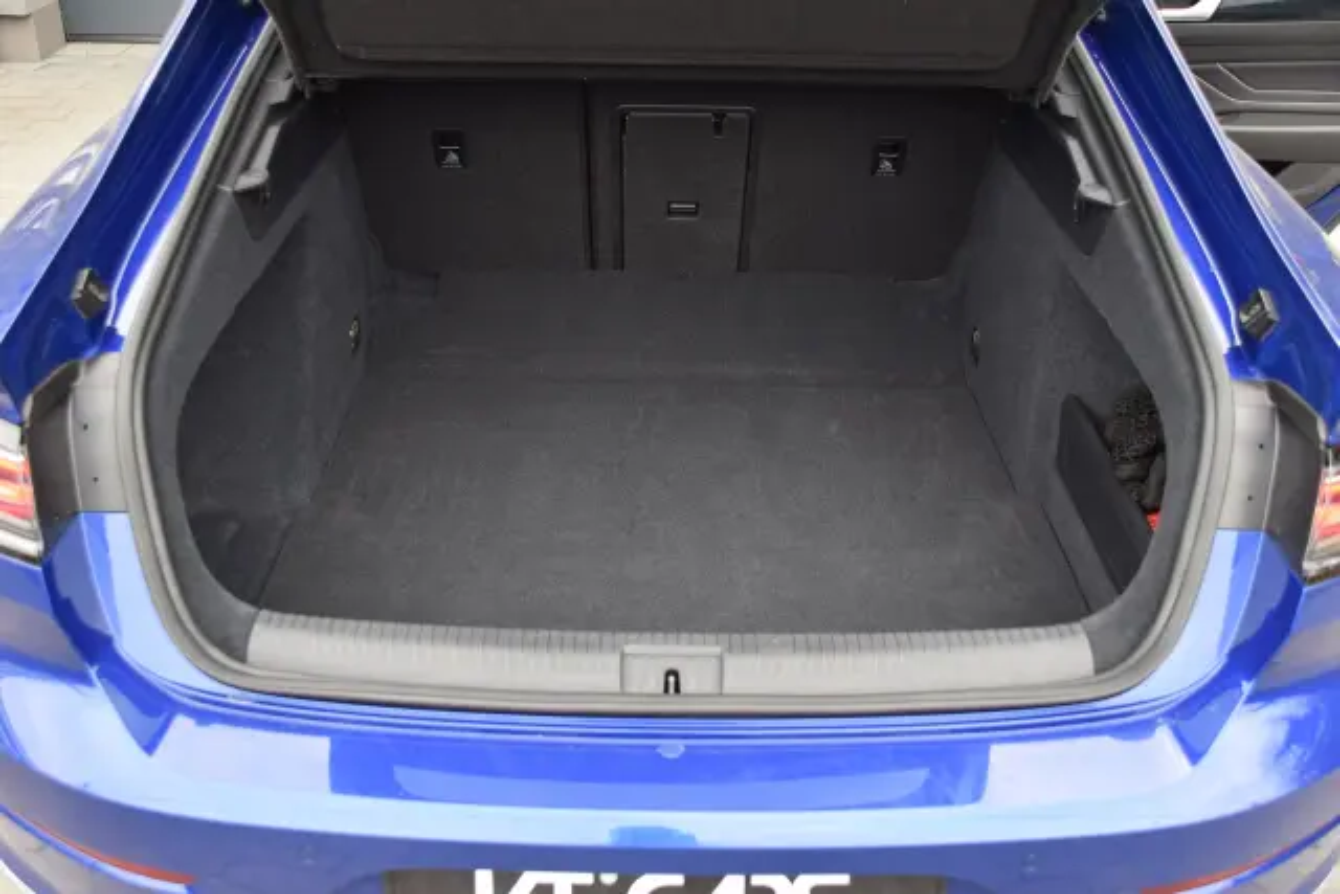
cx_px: 670
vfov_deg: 36.9
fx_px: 1340
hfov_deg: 53.1
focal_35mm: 36
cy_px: 447
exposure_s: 1/100
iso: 320
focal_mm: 24
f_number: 5
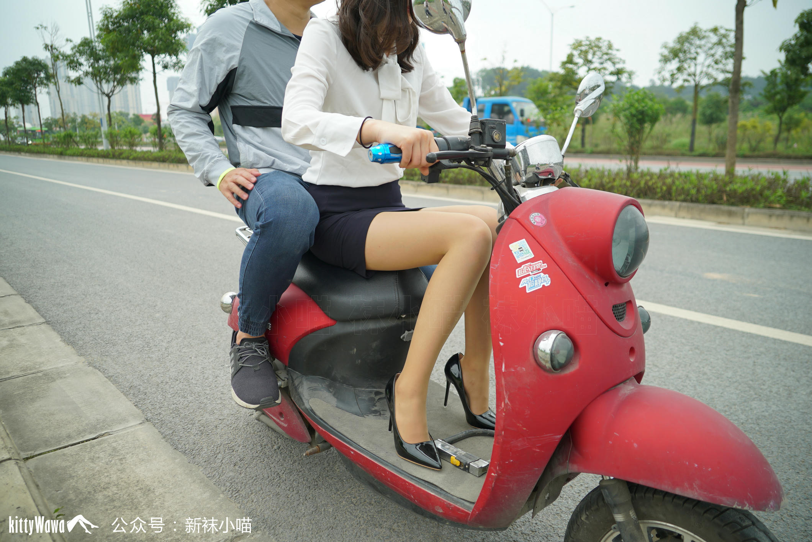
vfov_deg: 53.2
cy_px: 271
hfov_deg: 73.7
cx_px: 406
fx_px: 542
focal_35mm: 24
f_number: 3.5
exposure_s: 1/500
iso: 100
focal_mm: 24
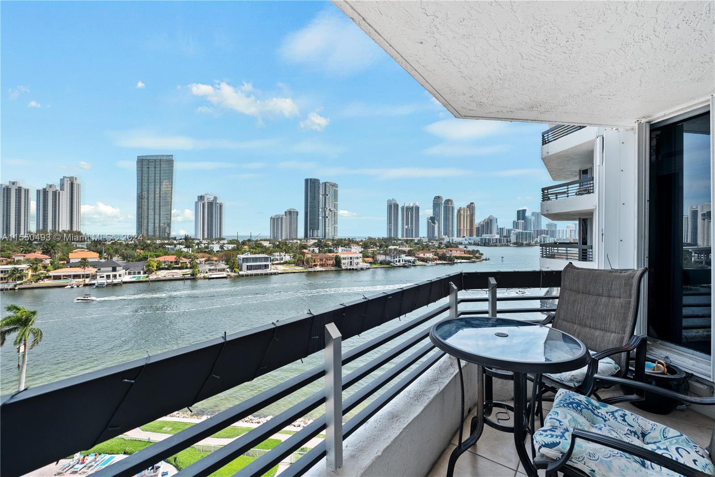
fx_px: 278
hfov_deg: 104.2
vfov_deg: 81.2
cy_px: 238
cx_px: 358
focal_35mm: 14
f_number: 8
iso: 200
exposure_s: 1/250
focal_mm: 14
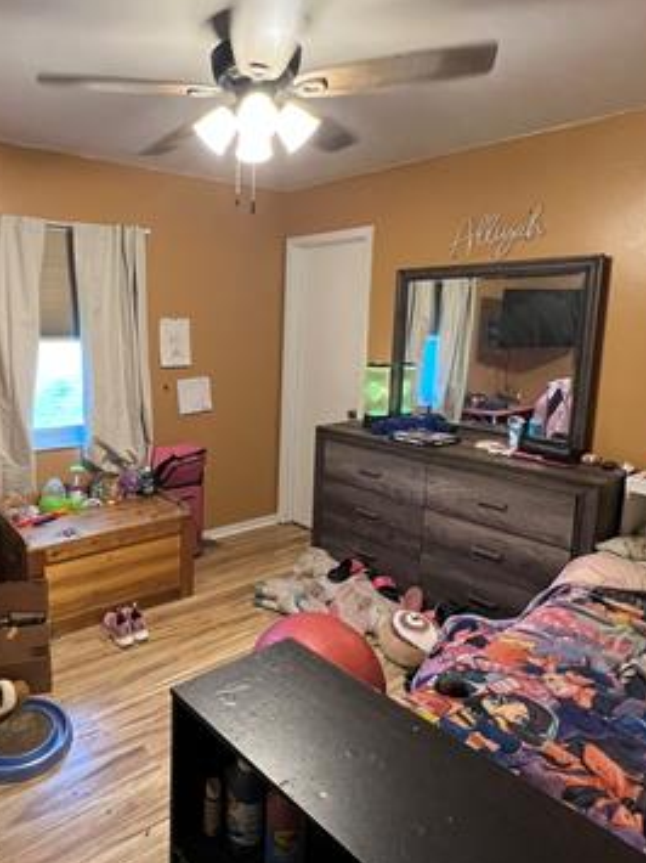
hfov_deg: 58.6
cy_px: 399
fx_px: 548
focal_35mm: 22
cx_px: 180
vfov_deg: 76.3
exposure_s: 1/60
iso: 320
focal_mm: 1.57
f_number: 1.8
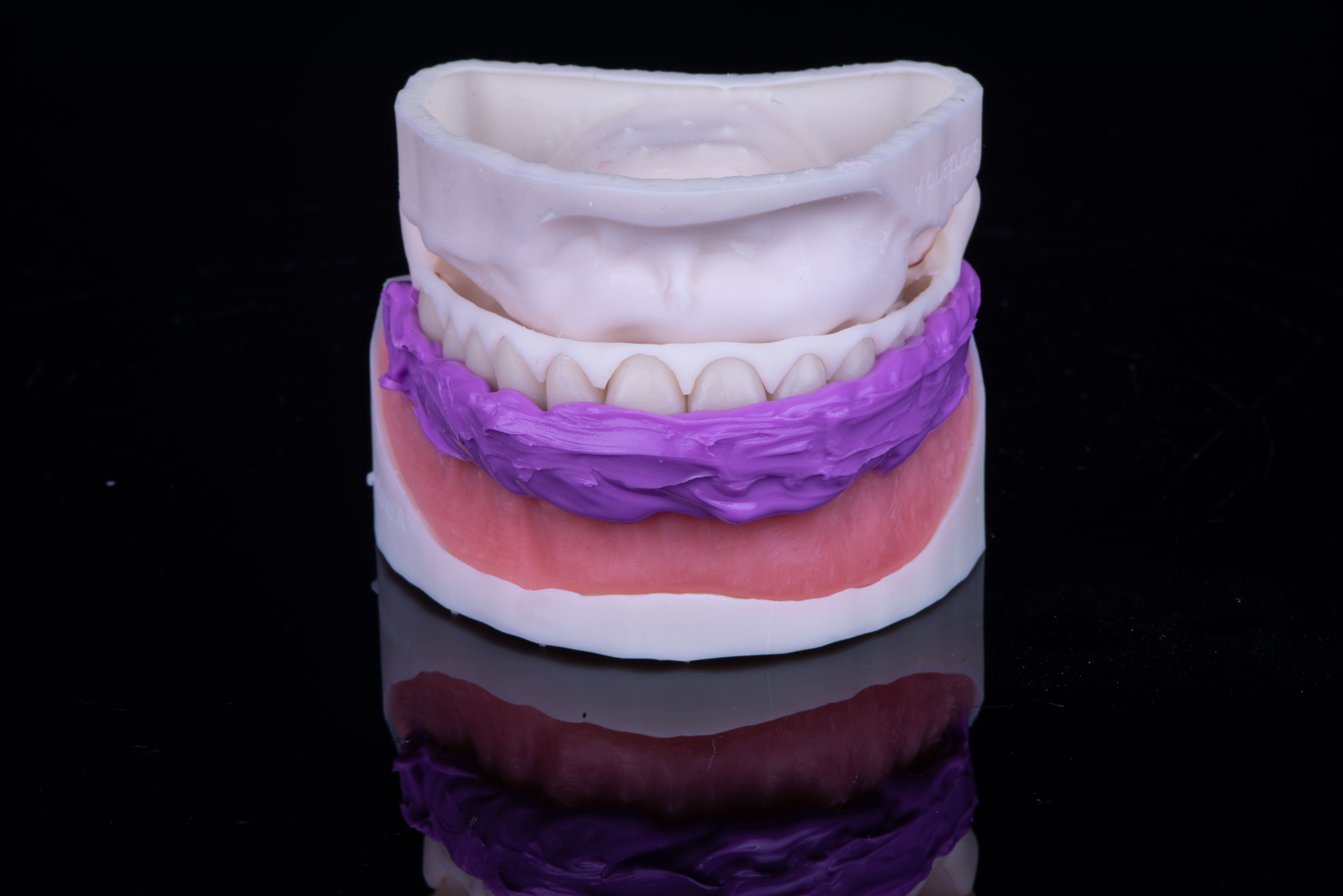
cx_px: 672
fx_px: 3918
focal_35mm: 105
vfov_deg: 13.1
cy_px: 448
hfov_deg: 19.5
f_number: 25
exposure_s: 1/125
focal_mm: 105
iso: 100
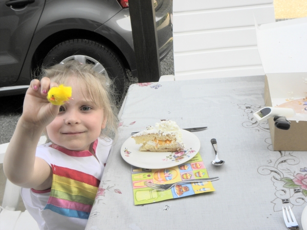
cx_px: 154
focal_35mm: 46
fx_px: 408
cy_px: 115
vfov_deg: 31.5
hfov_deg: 41.2
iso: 64
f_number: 5.6
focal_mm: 8.2
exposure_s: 1/97.4
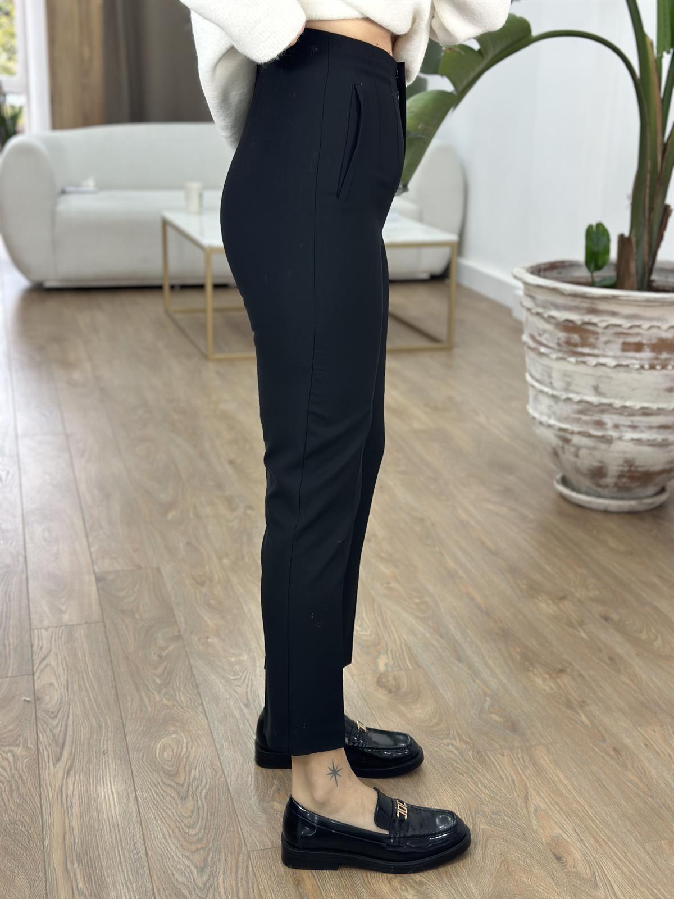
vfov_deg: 39.7
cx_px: 337
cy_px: 450
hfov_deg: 30.3
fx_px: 1246
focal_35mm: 48
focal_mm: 6.86
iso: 100
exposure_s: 1/100
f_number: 1.78
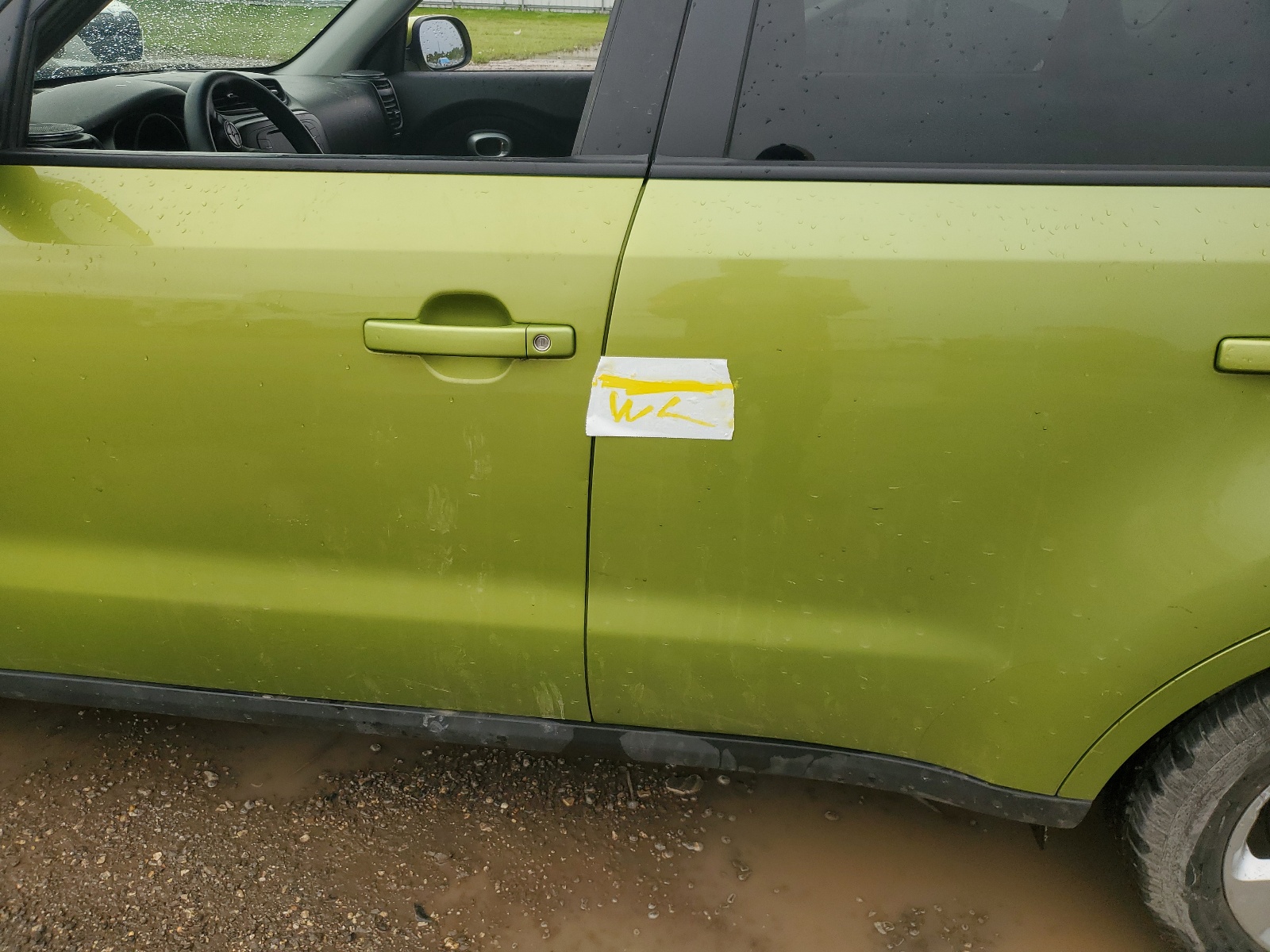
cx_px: 635
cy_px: 476
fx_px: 954
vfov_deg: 53.1
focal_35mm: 26
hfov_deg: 67.3
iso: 50
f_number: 1.5
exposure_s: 1/909
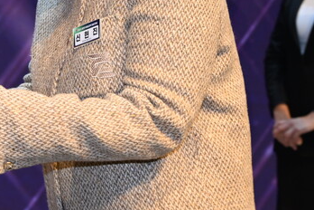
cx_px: -76
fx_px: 1273
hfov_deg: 13.6
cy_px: -19
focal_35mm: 146
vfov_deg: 9.3
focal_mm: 53
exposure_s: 1/250
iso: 1000
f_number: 5.6
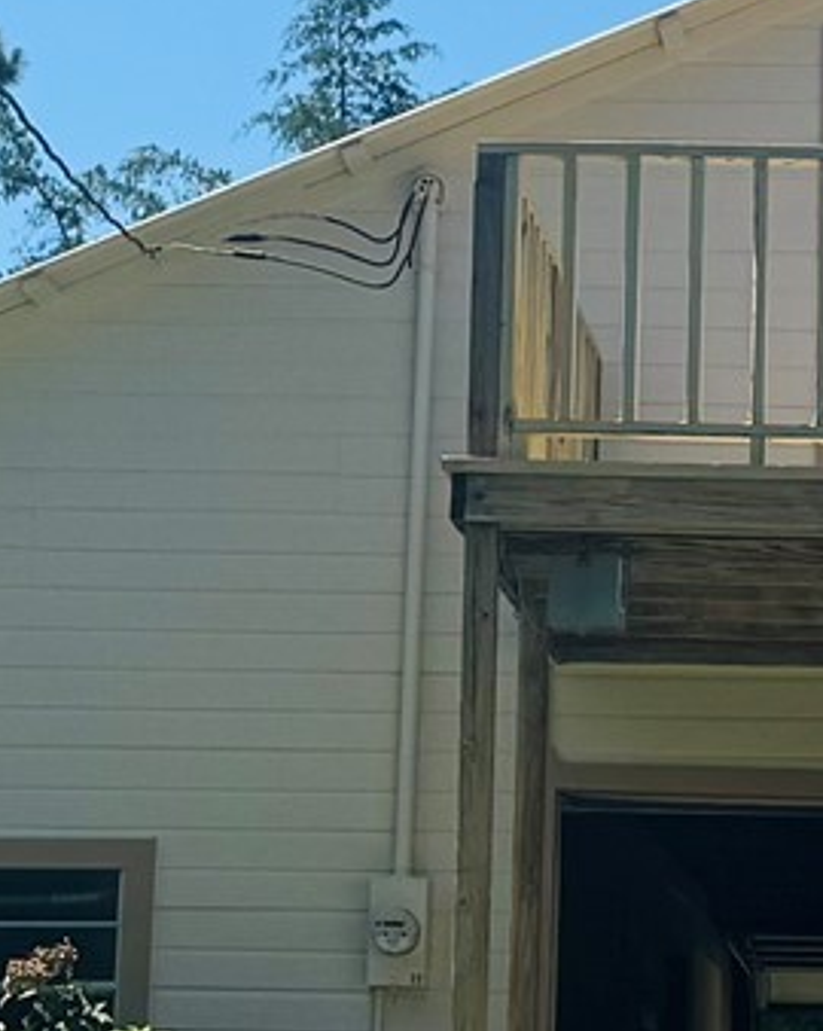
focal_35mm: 142
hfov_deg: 10.7
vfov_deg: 13.6
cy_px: 494
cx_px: 902
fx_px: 4327
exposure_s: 1/4310
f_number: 1.78
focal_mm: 6.76
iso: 80
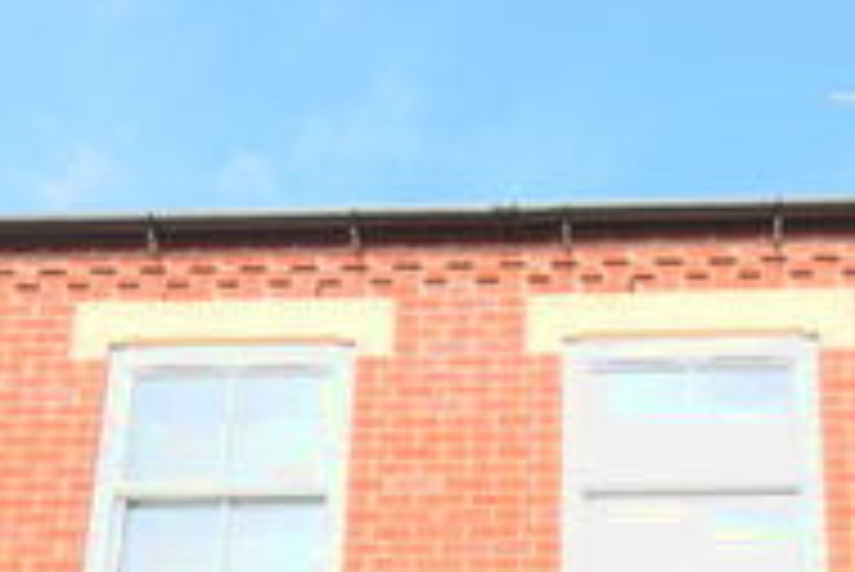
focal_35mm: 61
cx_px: 562
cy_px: 899
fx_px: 1446
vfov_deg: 19.1
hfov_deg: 32.7
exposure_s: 1/250
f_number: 8
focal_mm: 11
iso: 180
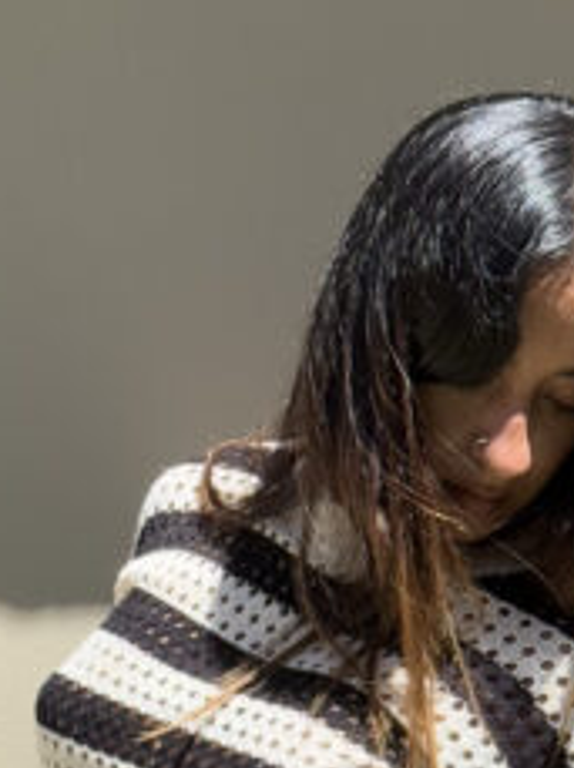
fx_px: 3725
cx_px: 262
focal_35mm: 168
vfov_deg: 11.5
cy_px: 963
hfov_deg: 8.8
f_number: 1.78
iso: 100
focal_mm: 6.76
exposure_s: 1/3891
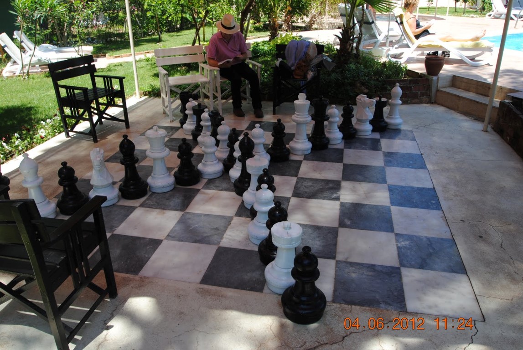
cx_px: 262
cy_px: 175
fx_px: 415
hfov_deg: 64.5
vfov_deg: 45.8
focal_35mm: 28
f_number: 6.3
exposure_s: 1/160
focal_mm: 19
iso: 100
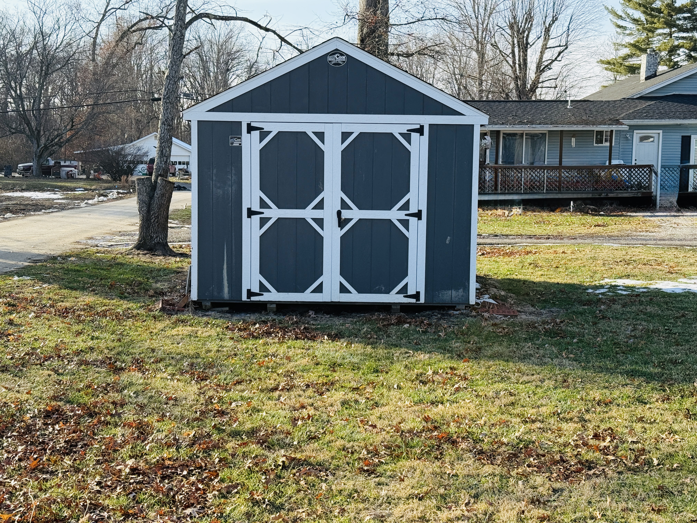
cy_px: 262
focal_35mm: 48
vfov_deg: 30.3
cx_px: 348
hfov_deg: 39.7
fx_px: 966
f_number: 1.78
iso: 100
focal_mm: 6.76
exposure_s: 1/1795
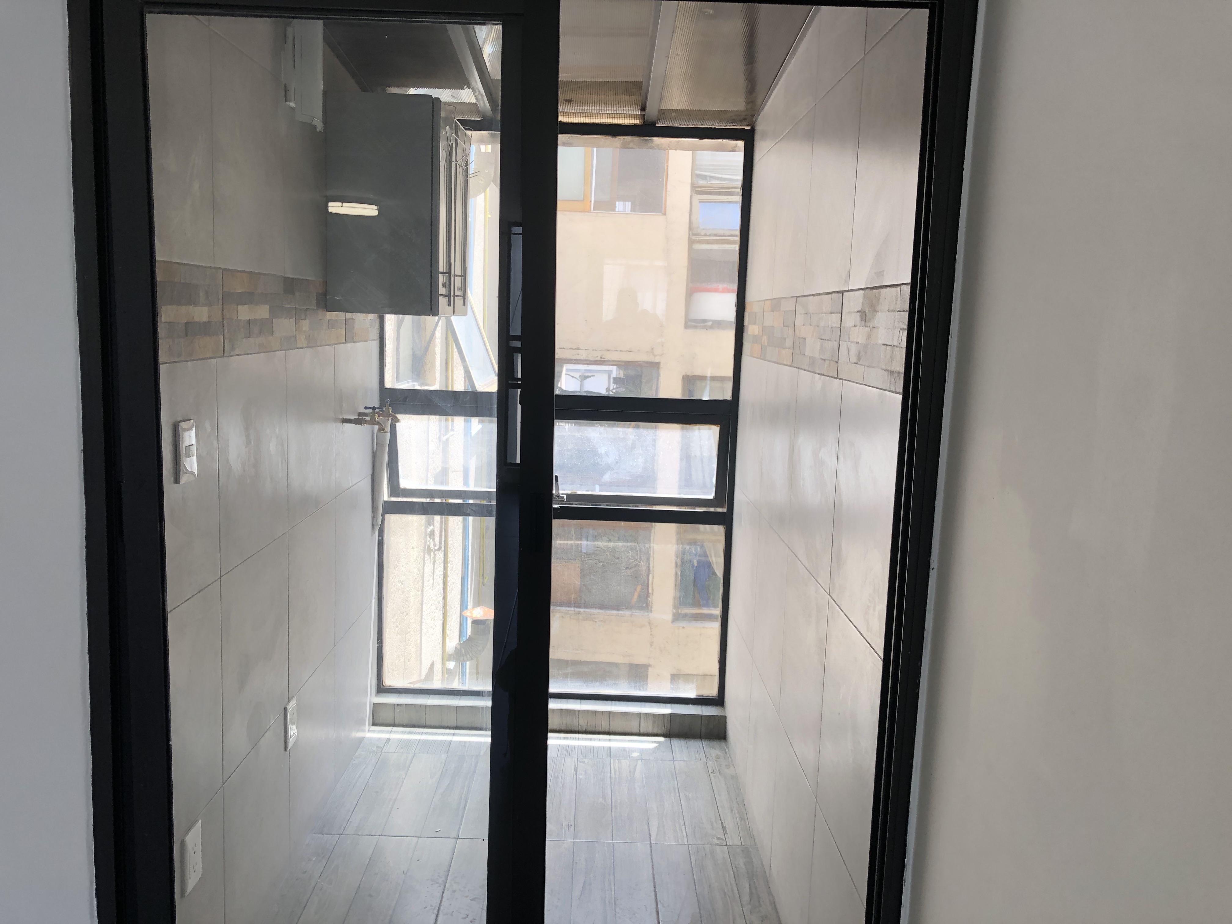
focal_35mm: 28
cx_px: 616
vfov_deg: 49.7
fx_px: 997
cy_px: 462
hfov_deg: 63.4
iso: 40
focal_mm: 4
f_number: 1.8
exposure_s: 1/120
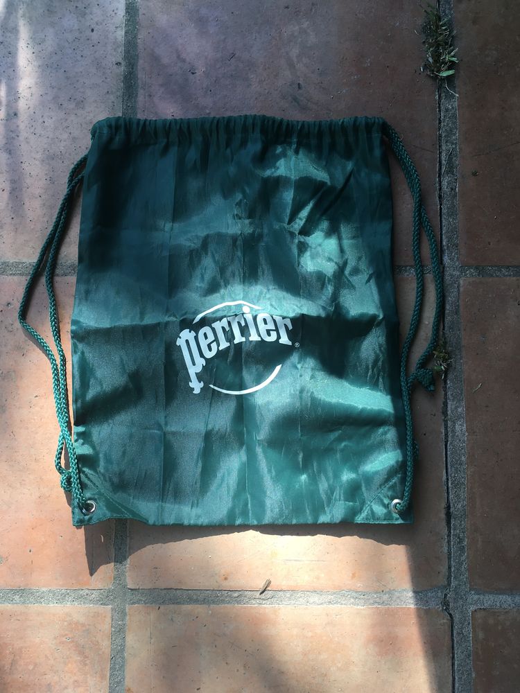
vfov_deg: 61.7
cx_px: 260
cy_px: 346
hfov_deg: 48.2
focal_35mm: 29
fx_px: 581
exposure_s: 1/119
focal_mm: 4.15
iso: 25
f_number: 2.2
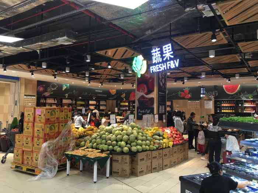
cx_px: 129
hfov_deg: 61.7
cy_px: 96
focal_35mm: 29
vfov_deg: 48.2
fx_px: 216
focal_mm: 4.15
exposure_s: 1/33
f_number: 2.2
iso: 40
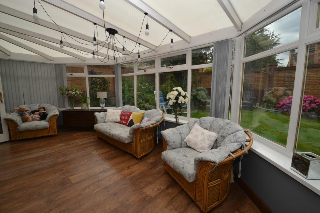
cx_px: 160
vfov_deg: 77.3
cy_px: 106
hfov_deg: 100.4
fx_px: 133
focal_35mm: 15
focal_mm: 10
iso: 100
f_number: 7.1
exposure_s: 1/200
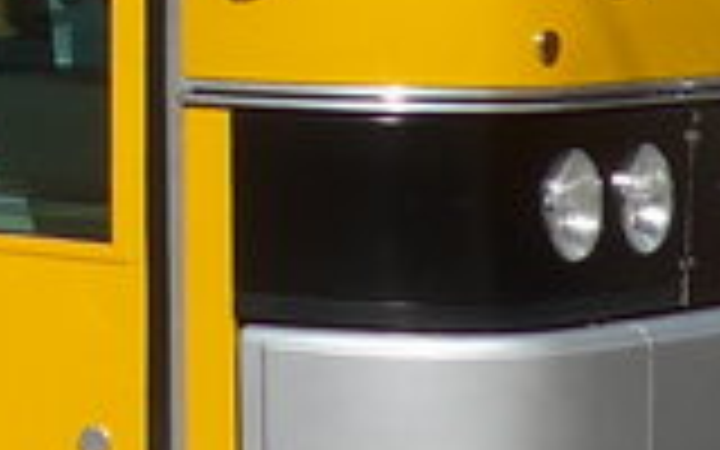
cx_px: -1251
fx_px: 5318
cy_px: -814
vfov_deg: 4.7
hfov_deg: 7.1
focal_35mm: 271
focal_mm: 7
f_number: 3.2
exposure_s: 1/1600
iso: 80
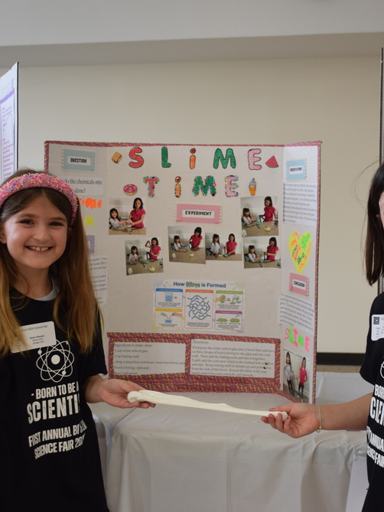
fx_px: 784
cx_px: 235
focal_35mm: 53
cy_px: 253
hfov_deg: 27.5
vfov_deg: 36.2
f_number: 4.5
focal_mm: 24
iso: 400
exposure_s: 1/80
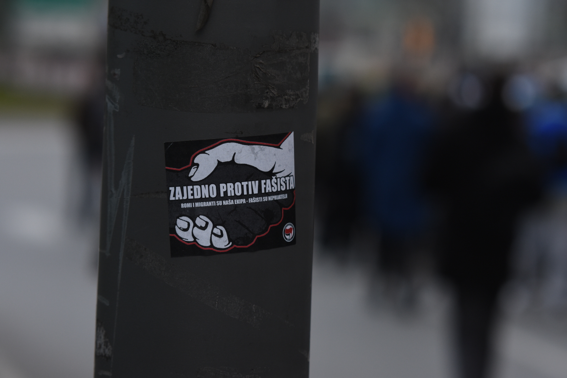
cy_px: 189
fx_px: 2362
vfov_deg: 9.1
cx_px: 284
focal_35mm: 150
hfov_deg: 13.7
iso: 500
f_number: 4
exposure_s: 1/320
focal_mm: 100
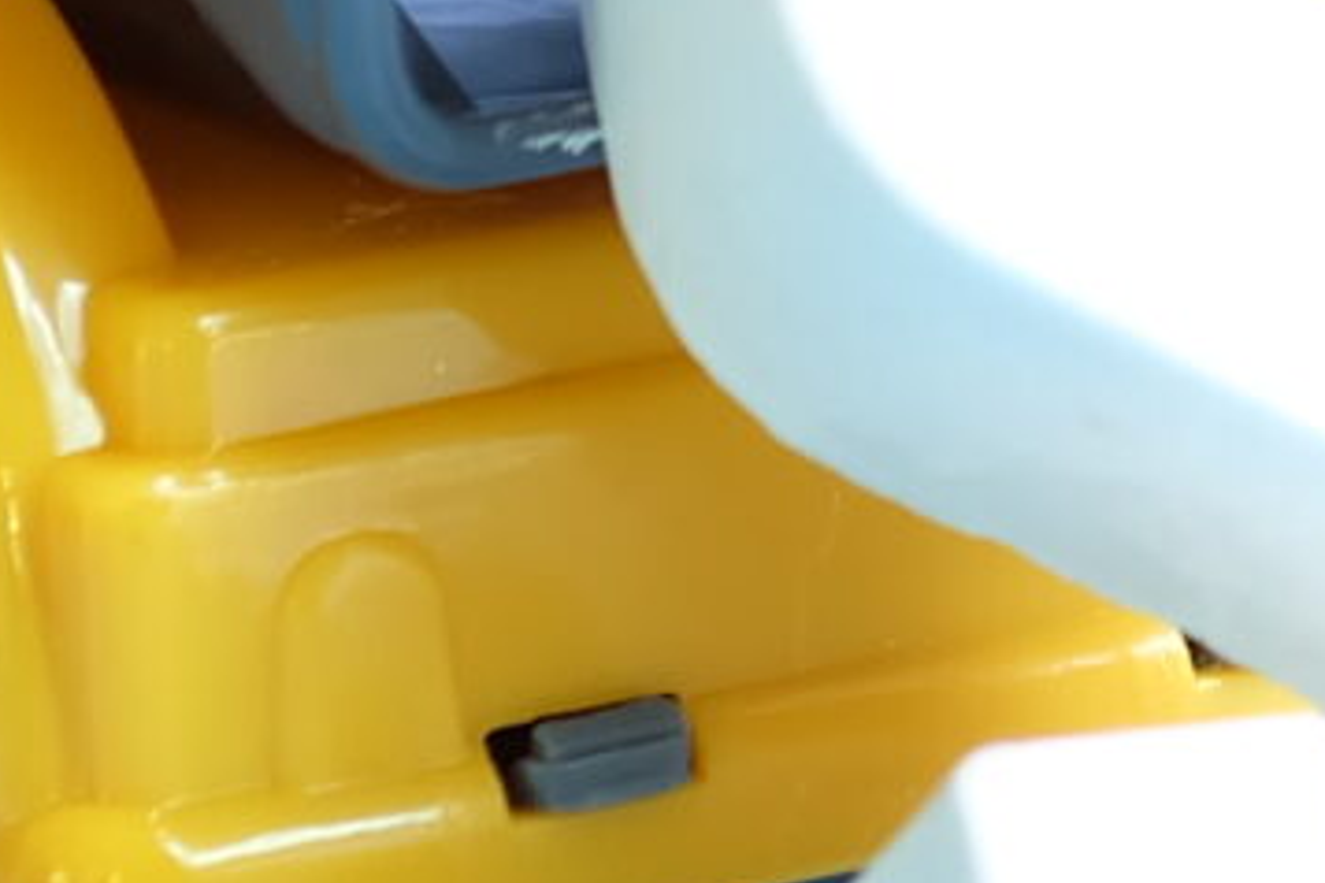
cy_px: -384
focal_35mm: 645
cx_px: 3389
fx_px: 23738
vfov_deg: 2.1
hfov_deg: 3.2
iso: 320
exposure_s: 1/14
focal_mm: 60
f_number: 3.2
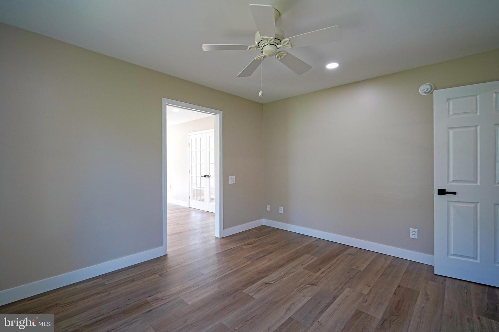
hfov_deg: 96.7
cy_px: 166
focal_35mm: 16
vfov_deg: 73.7
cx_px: 250
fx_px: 222
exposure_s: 1/160
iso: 800
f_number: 4
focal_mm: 16
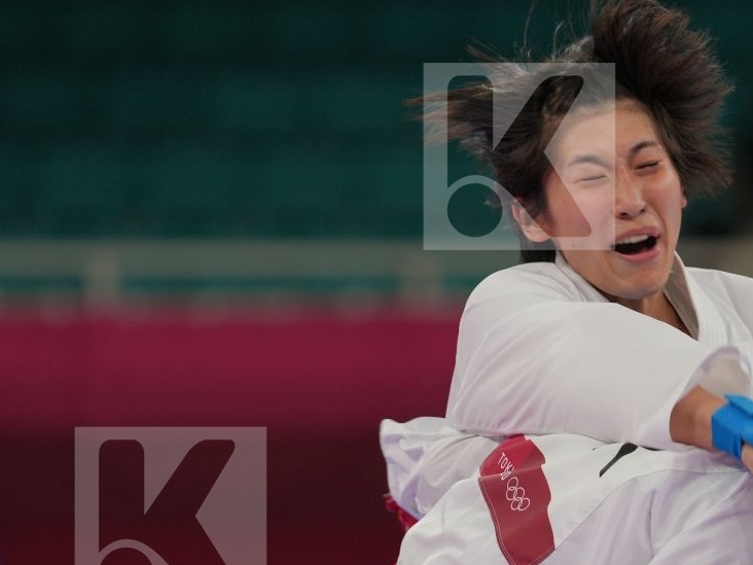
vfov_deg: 3.1
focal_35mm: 473
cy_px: 521
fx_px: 10289
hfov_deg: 4.2
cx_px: 519
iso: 400
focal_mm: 200
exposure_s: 1/1000
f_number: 2.8
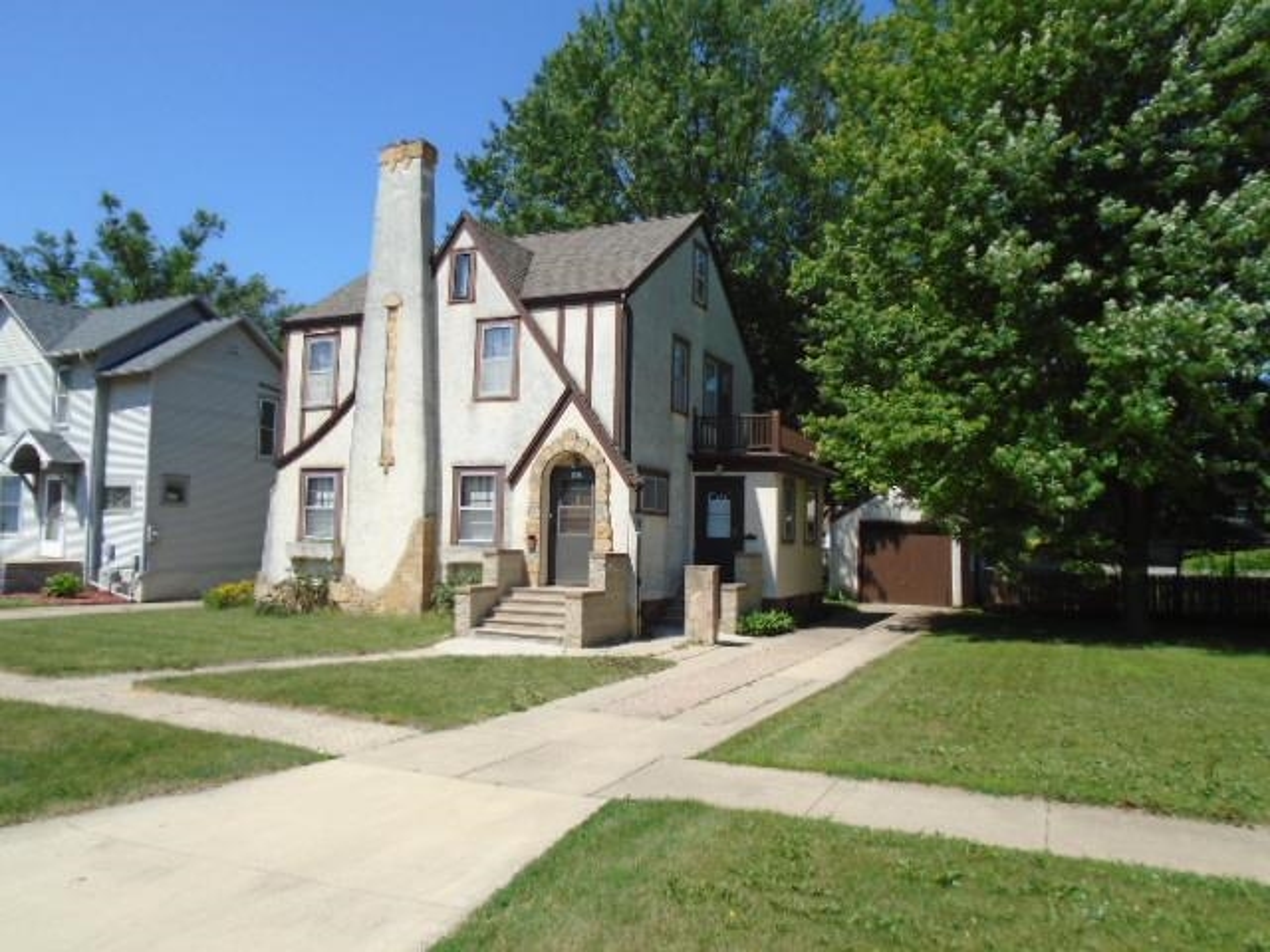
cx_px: 635
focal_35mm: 26
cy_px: 476
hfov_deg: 67.3
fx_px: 954
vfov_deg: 53.1
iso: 100
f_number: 8
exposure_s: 1/200
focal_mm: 4.6
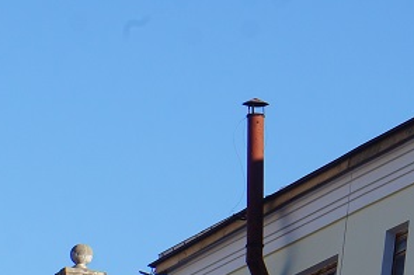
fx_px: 3294
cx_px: 615
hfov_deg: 7.1
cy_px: 36
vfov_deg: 4.8
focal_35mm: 287
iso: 200
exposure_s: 1/250
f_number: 13
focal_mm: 55
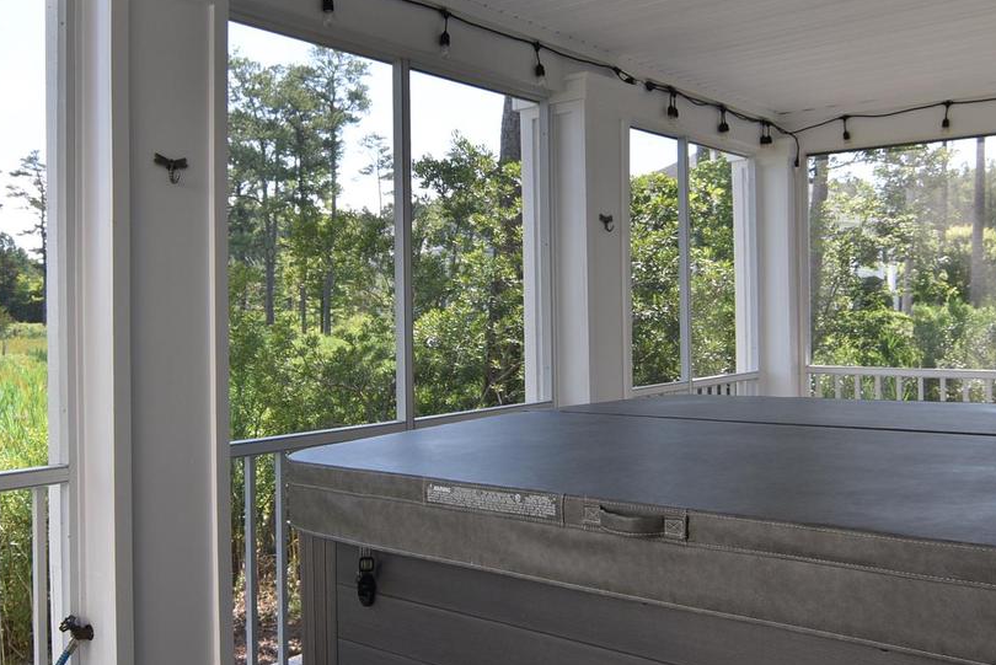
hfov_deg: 58.7
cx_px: 481
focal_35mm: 32
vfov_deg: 41.1
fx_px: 886
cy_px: 307
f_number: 8
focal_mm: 12
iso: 200
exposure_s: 1/100
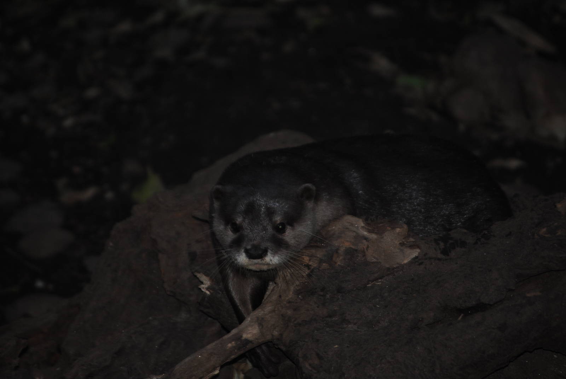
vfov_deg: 4.6
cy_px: 190
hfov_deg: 6.9
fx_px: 4722
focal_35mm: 300
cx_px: 283
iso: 200
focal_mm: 200
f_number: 5.6
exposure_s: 1/60
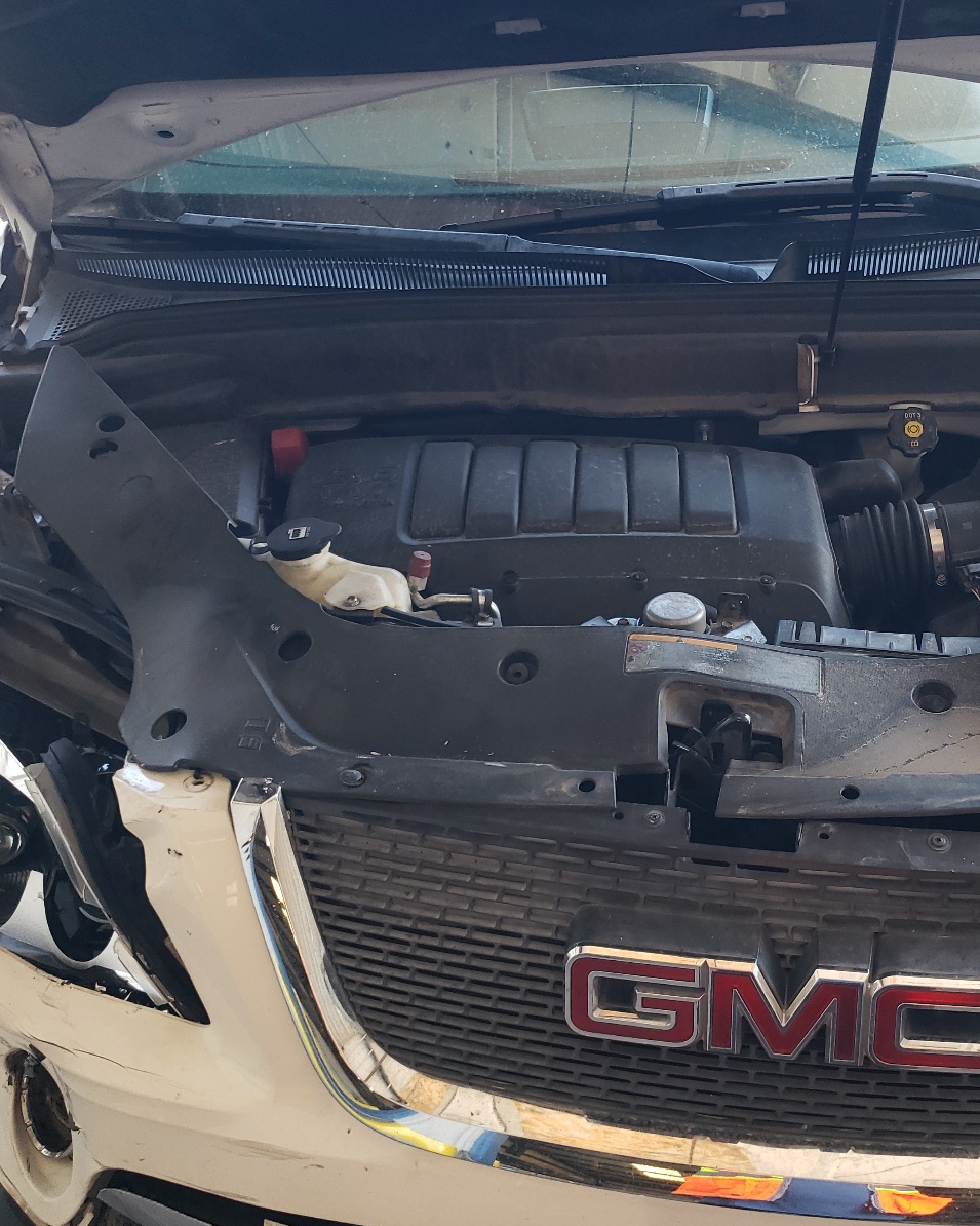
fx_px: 1233
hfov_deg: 42.6
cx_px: 680
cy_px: 614
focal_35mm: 34
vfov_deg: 52.8
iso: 85
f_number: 1.5
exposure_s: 1/120
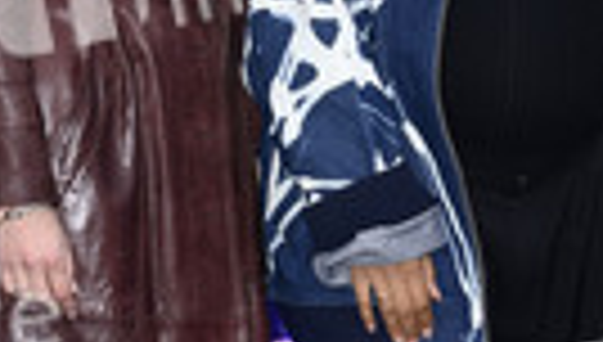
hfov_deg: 8.9
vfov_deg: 5.0
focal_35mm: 243
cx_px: 338
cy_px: 176
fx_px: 3893
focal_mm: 78
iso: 320
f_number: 5.6
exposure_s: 1/250
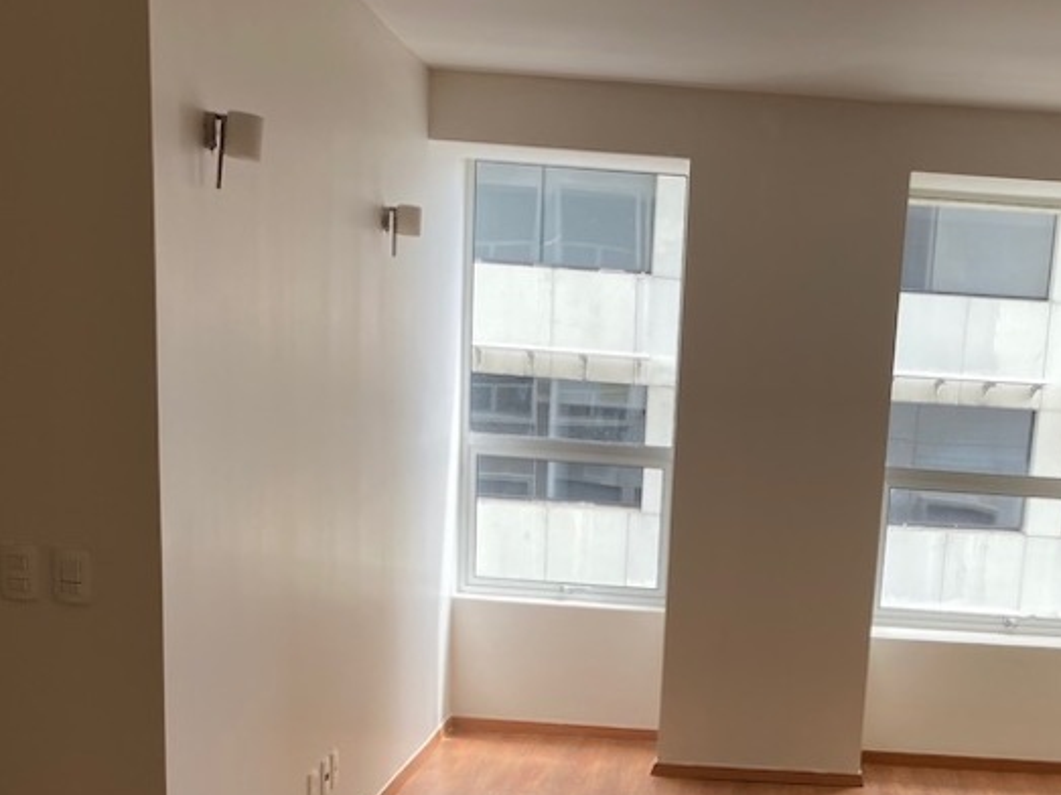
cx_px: 740
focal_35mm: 53
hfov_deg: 35.7
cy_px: 789
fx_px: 1624
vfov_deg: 26.1
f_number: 1.8
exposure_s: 1/122
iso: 32
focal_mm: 4.25
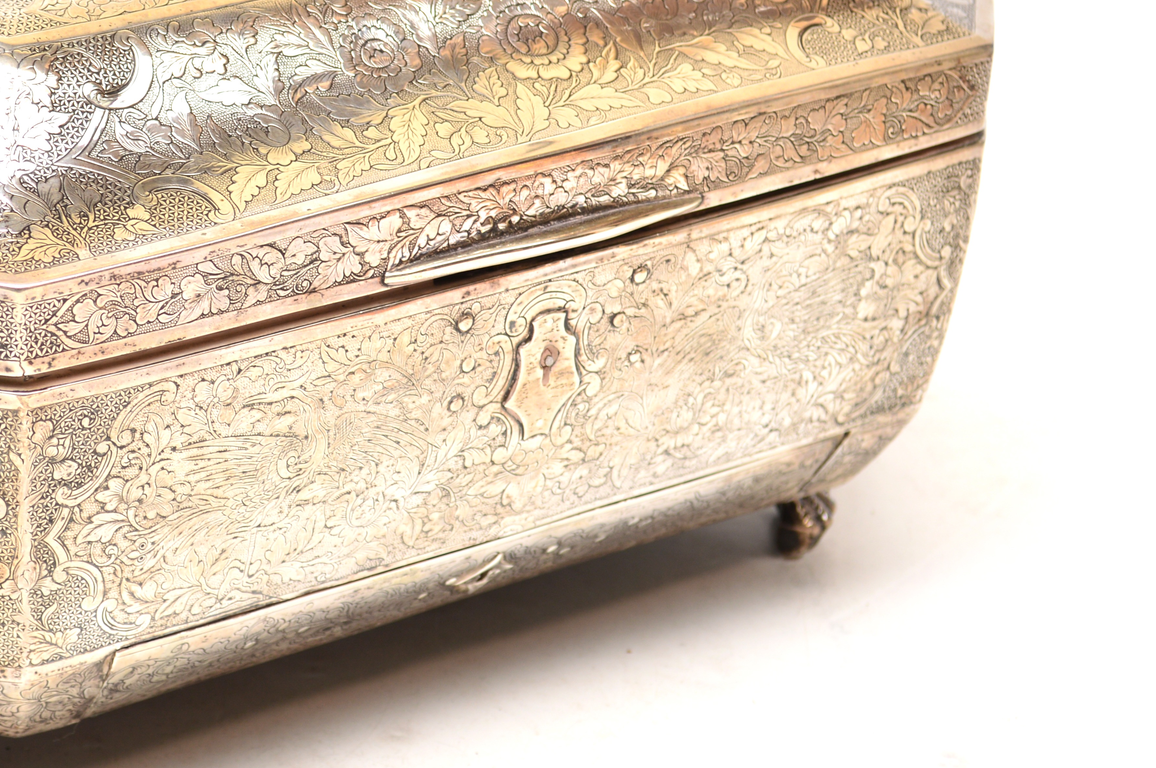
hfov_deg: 17.3
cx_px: 192
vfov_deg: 11.7
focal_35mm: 117
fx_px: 3754
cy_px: 249
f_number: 5.3
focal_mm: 46
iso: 100
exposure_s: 1/30
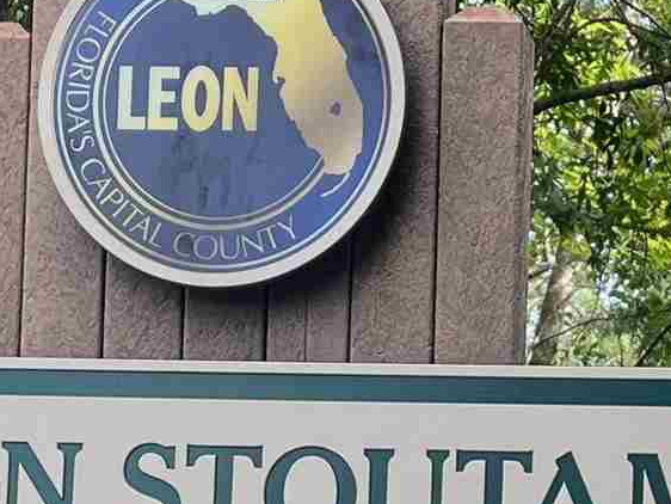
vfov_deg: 10.3
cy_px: 615
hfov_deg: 13.8
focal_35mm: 142
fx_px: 2754
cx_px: 610
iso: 50
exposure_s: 1/452
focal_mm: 5.1
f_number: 1.6
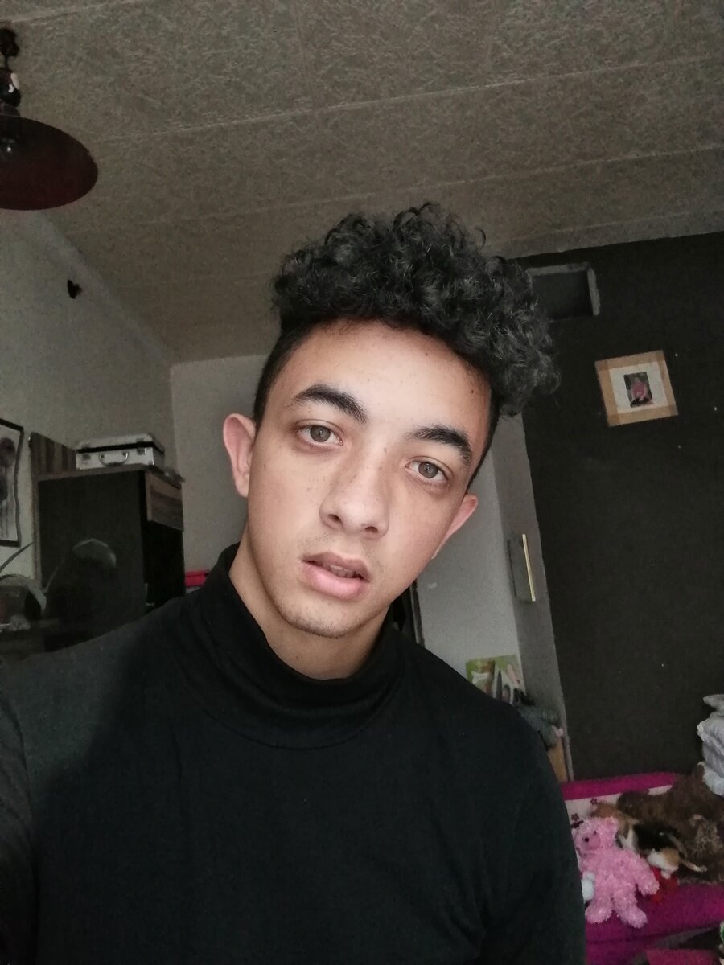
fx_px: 725
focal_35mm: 26
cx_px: 362
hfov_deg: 53.1
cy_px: 482
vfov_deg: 67.3
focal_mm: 2.7
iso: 250
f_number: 2
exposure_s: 1/20
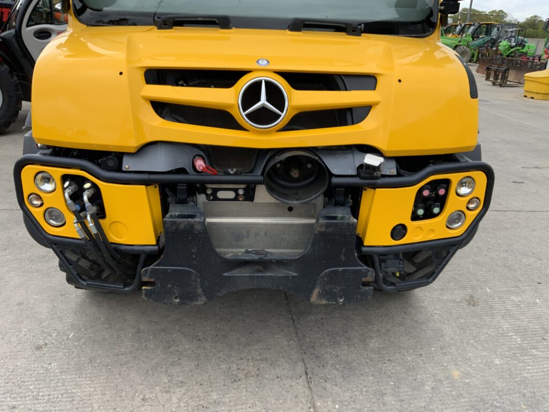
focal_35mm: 29
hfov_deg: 61.7
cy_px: 206
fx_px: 460
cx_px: 274
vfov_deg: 48.2
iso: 16
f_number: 1.8
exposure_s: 1/534
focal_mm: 3
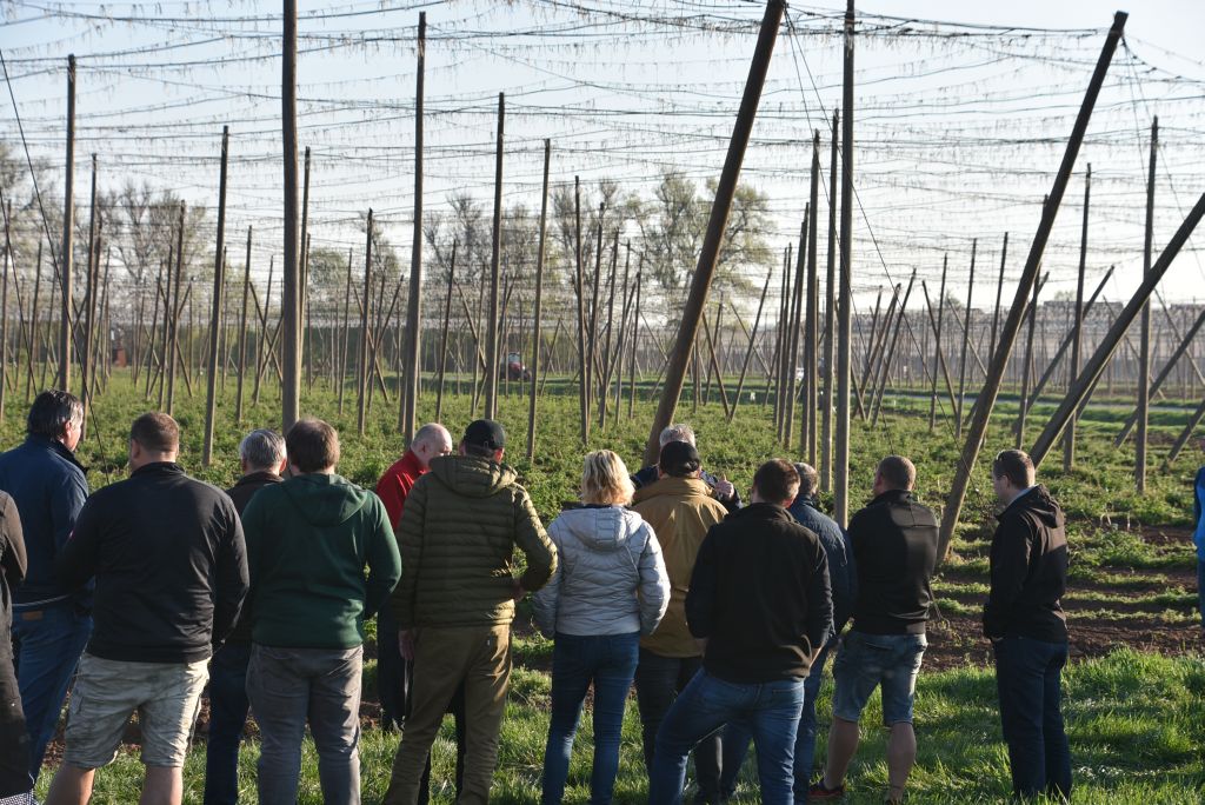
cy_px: 402
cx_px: 602
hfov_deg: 21.9
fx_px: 3115
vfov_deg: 14.7
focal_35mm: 93
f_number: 7.1
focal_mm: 62
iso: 100
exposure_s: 1/250
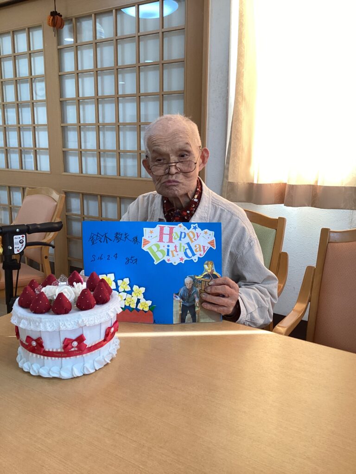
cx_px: 178
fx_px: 425
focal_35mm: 31
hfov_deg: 45.4
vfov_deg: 58.4
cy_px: 237
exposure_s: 1/60
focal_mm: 3.3
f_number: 2.4
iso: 80
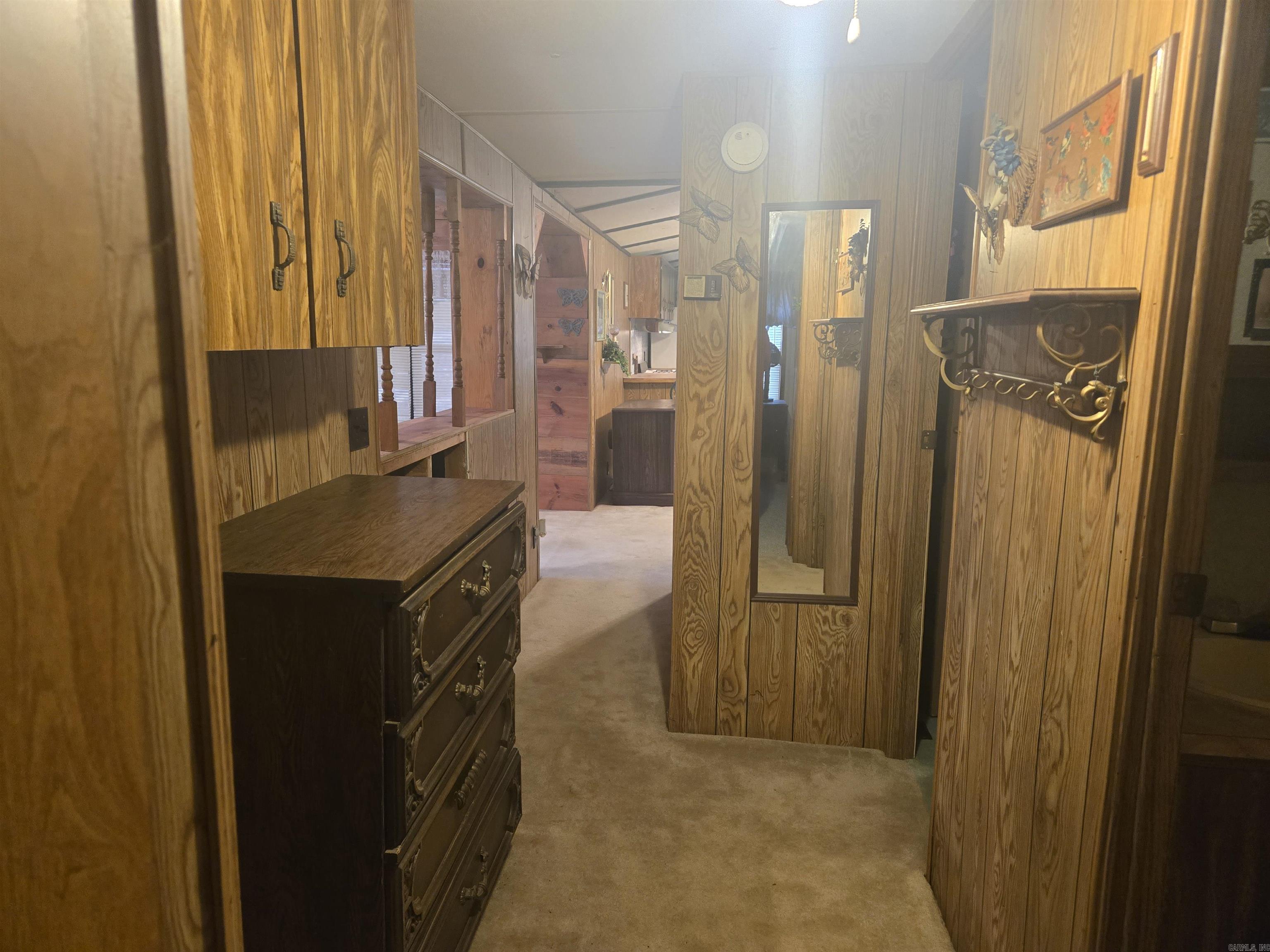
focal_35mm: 23
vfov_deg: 58.9
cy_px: 476
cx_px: 635
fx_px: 844
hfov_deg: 73.9
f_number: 1.8
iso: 640
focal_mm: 5.4
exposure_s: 1/60
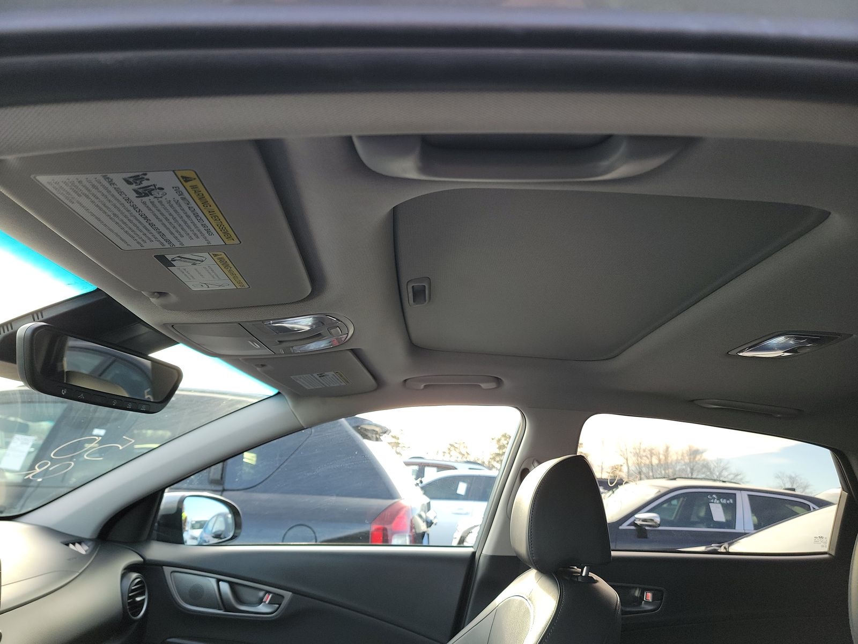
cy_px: 322
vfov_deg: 56.8
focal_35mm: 24
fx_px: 595
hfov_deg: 71.6
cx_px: 429
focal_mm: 6.7
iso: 92
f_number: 1.8
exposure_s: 1/119
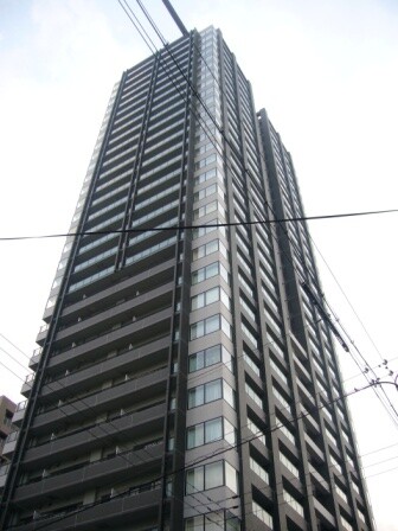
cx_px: 199
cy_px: 266
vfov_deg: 52.6
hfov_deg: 40.7
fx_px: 537
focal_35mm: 35
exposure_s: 1/50
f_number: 2.8
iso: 80
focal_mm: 5.8
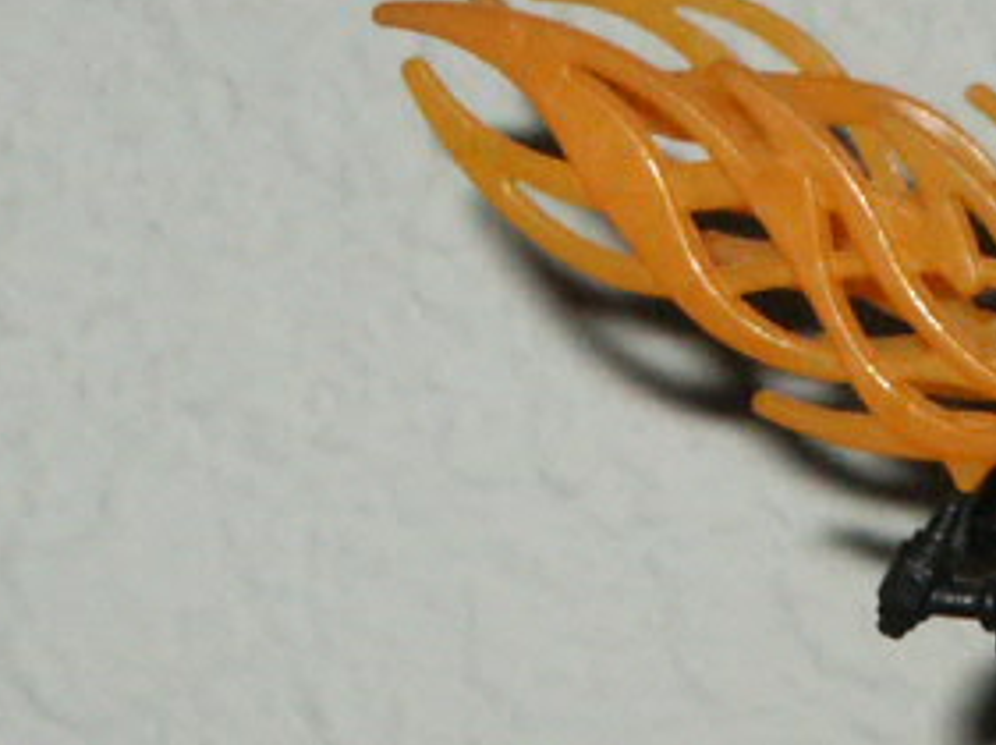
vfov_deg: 4.9
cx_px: 1021
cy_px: 1284
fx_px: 8650
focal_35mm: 301
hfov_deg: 6.6
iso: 200
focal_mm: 13.68
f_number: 8
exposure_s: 1/60
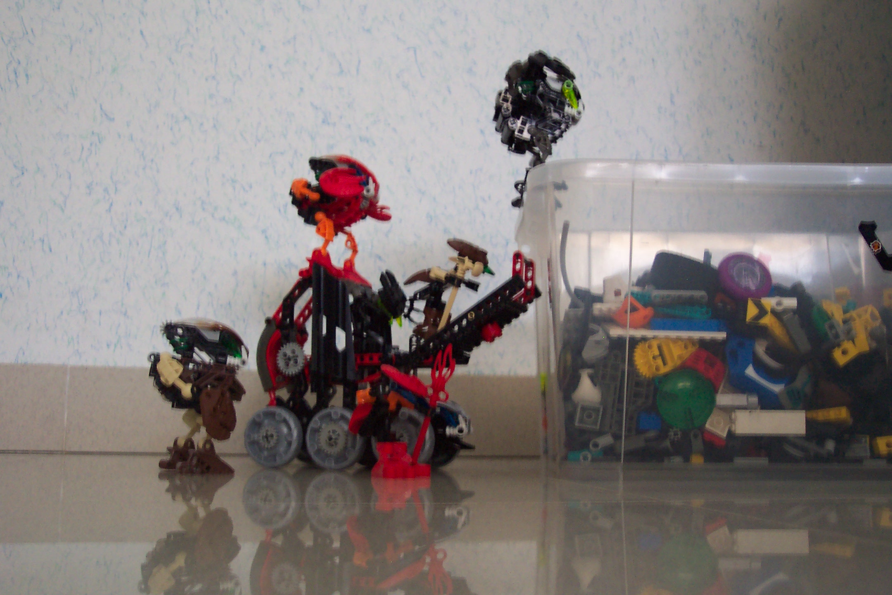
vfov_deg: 35.1
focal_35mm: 38
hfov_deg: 50.7
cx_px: 446
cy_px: 298
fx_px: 941
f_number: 2.8
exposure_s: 1/8
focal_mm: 8
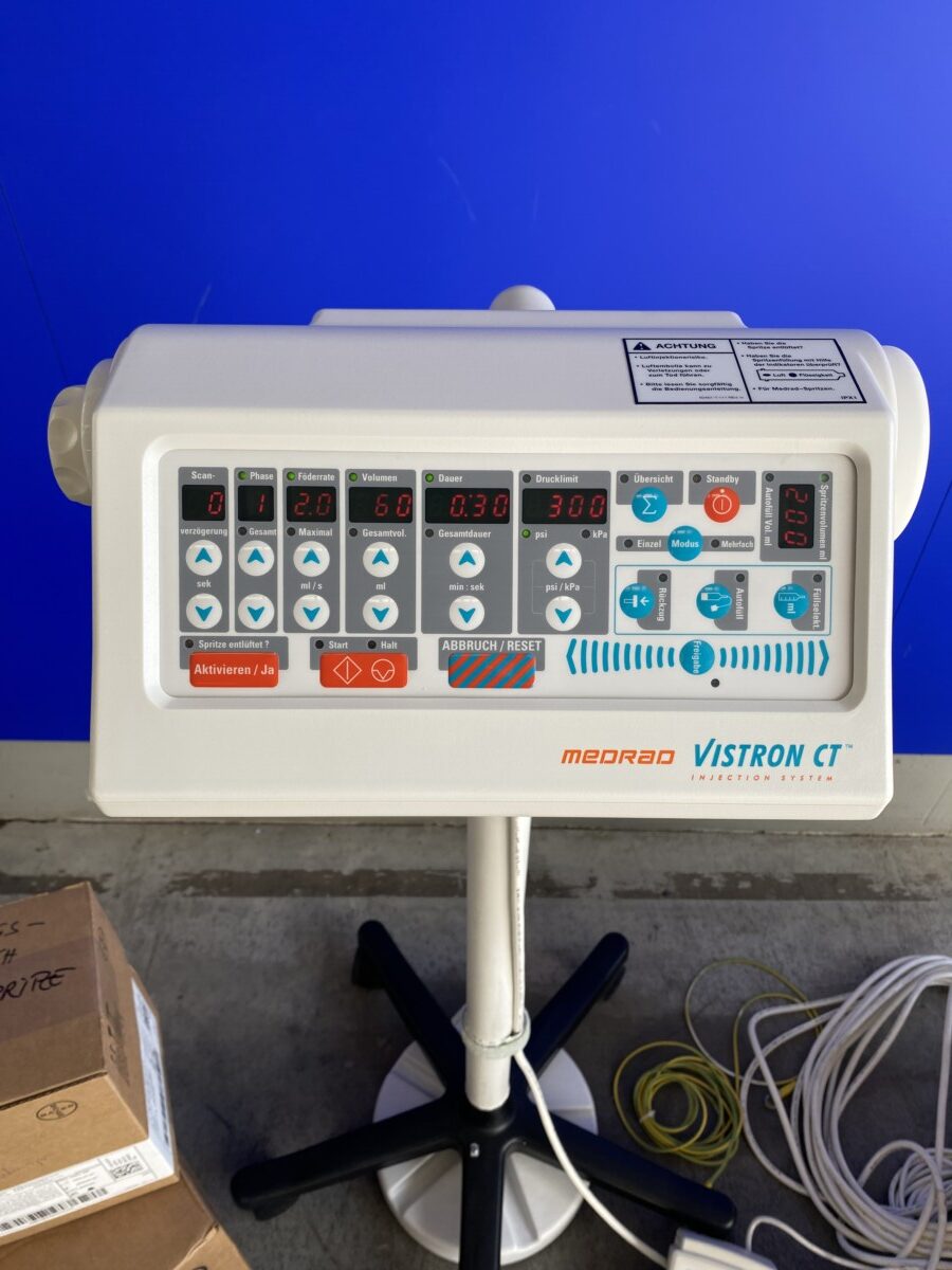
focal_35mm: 26
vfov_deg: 67.3
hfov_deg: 53.1
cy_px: 635
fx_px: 953
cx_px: 476
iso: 32
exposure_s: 1/280
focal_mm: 4.25
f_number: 1.8
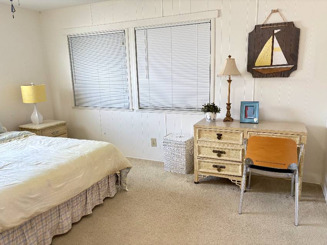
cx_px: 164
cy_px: 122
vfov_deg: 53.0
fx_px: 246
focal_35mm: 26
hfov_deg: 67.3
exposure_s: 1/120
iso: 125
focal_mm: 5.96
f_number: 1.6
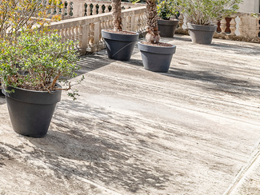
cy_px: -48
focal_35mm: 48
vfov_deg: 26.4
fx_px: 361
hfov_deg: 25.1
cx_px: -165
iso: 100
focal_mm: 14
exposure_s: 1/800
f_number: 9
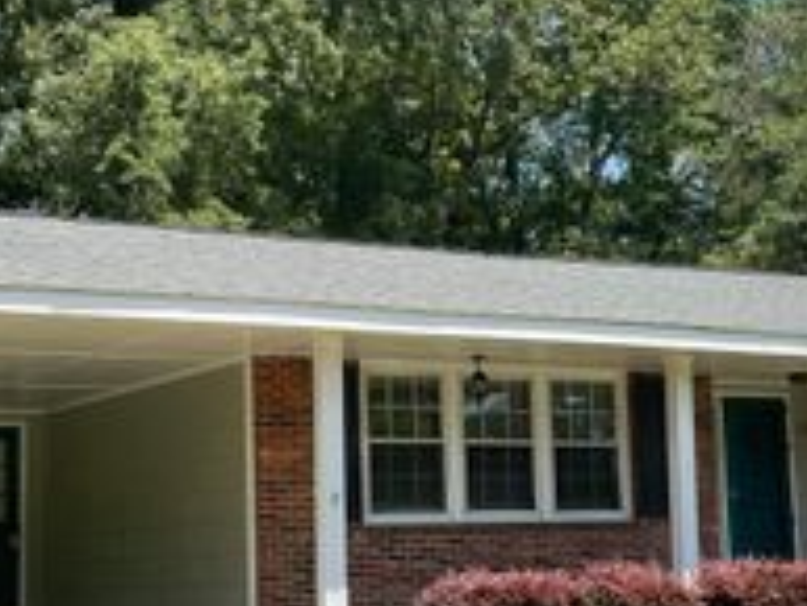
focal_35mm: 75
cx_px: 535
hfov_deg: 25.8
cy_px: 341
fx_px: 1750
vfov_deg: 19.7
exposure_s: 1/1412
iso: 16
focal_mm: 3
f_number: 1.8
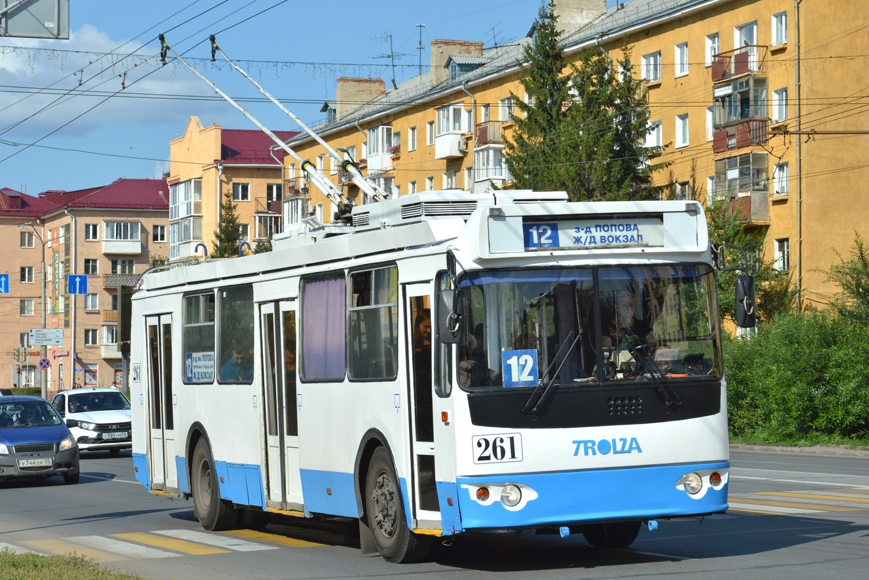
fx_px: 2245
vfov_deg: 14.7
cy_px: 290
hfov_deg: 21.9
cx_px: 434
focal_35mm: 93
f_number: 8
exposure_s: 1/400
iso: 100
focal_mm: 62
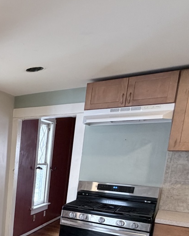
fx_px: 266
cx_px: -86
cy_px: 194
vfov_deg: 45.2
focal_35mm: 38
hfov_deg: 28.1
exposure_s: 1/60
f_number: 2.2
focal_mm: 2.22
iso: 200
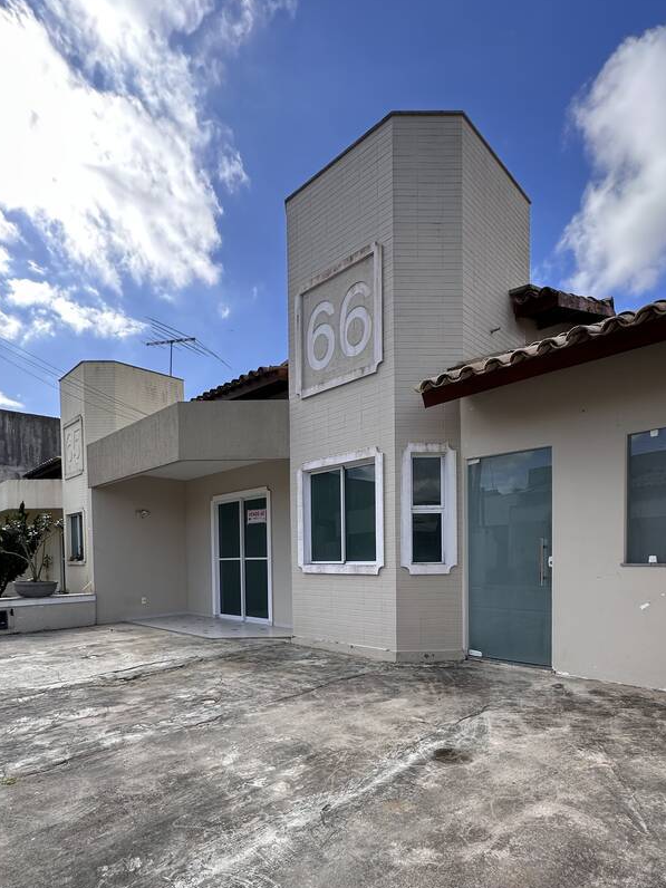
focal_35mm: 19
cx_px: 335
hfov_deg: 68.7
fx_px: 487
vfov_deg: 82.4
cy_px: 577
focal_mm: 2.22
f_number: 2.2
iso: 40
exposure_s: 1/1125
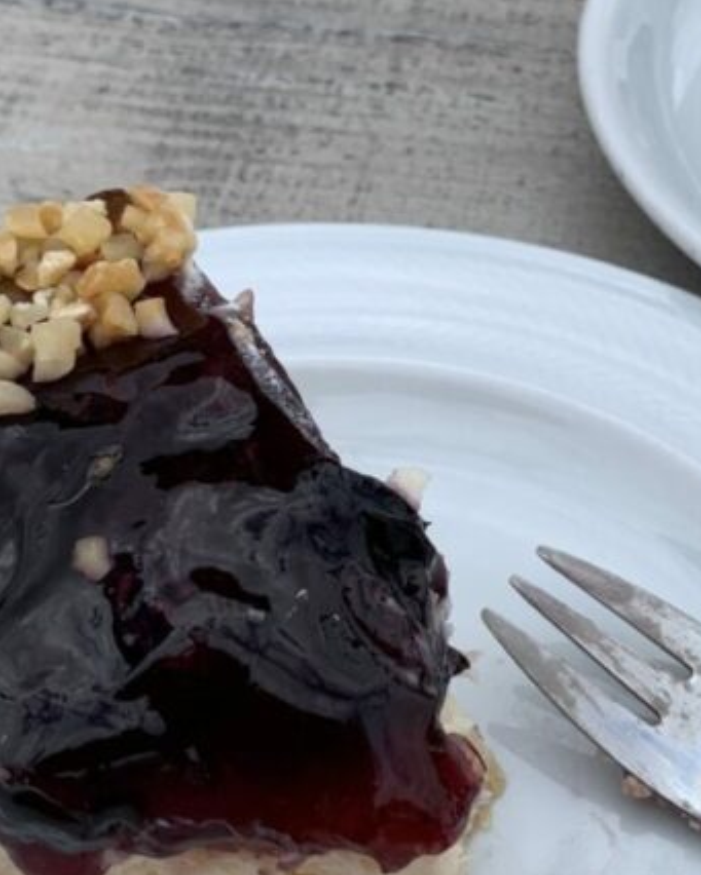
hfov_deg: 24.5
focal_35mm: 61
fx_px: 1581
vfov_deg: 30.9
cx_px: 588
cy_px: 357
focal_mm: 4.25
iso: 25
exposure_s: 1/1266
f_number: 1.8
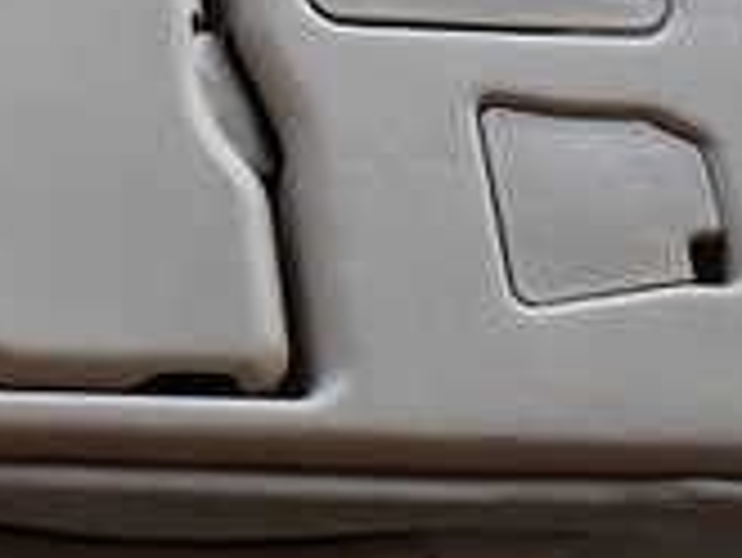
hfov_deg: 20.0
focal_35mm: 91
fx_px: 1952
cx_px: -184
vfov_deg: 15.9
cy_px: -22
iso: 100
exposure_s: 1/80
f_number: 2.8
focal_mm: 4.5
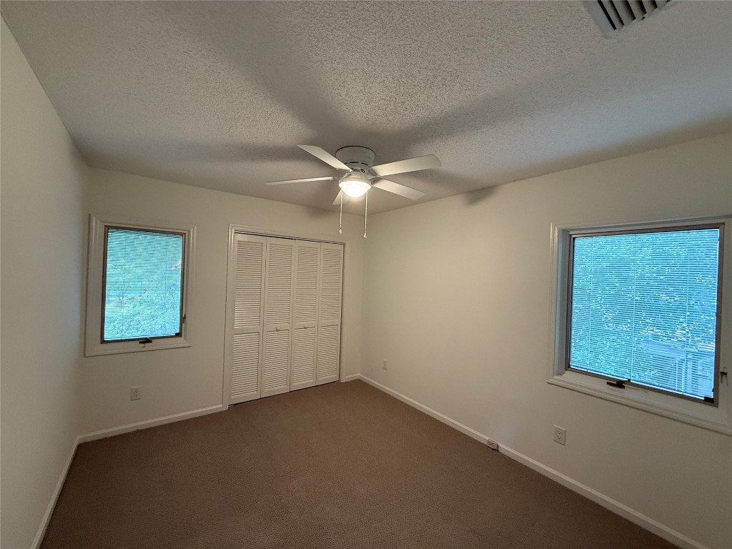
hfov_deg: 102.1
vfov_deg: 85.7
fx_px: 296
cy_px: 274
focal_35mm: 14
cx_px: 366
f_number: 2.2
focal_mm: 2.22
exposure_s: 1/60
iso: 500
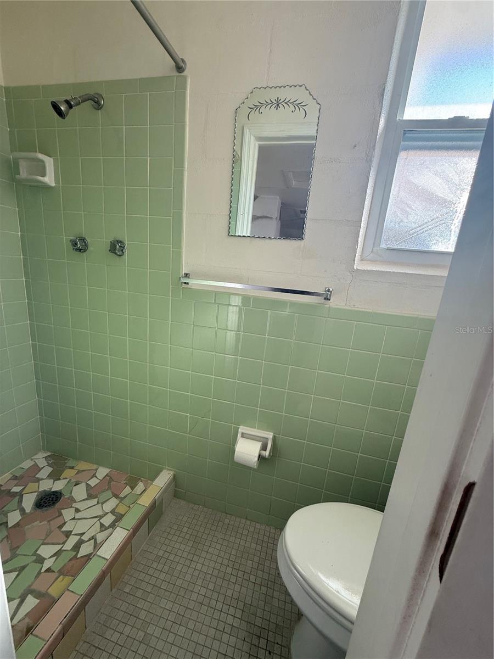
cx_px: 247
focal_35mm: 14
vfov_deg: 102.1
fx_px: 266
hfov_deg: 85.7
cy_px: 330
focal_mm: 2.22
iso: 100
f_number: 2.2
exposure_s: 1/99
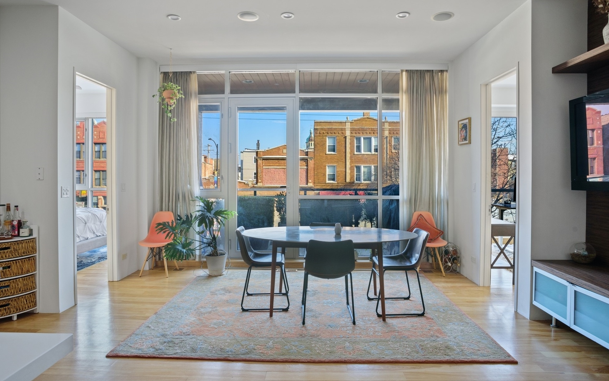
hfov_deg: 82.3
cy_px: 187
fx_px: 349
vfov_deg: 57.3
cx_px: 306
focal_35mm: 21
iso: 500
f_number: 8
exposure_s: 1/8
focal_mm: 20
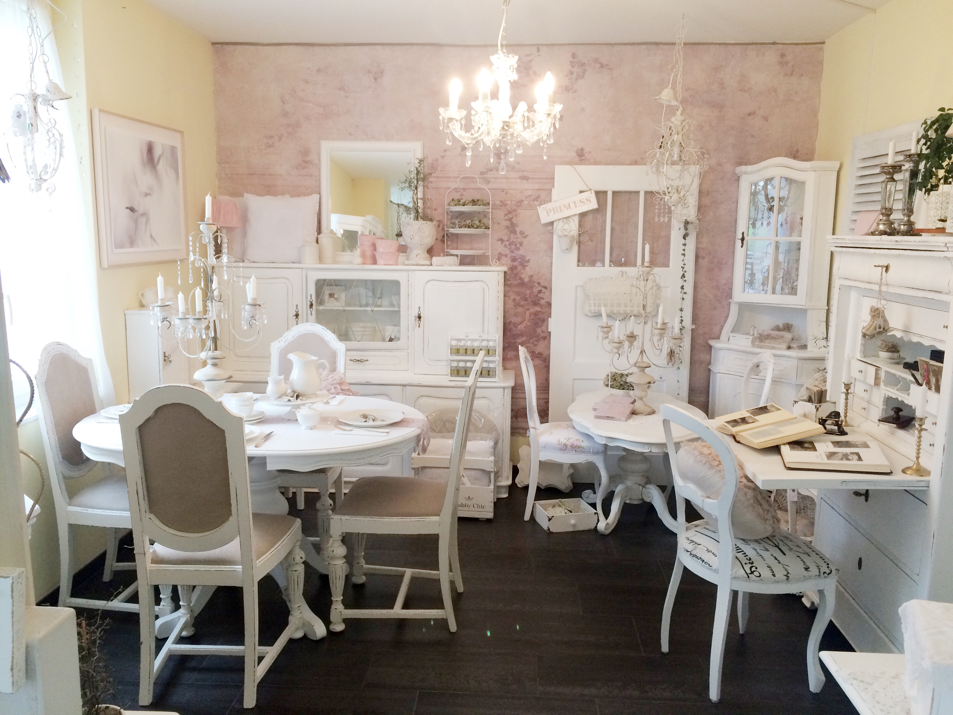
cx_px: 476
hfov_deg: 61.7
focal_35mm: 29
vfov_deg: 48.2
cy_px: 358
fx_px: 798
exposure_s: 1/33
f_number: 2.2
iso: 80
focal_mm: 4.15
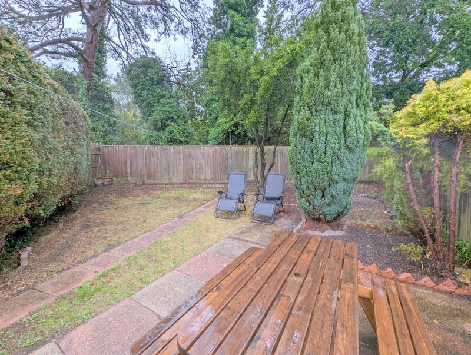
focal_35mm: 13
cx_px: 236
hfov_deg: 106.1
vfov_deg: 90.1
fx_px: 177
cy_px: 178
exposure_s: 1/1134
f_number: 2.2
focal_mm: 1.95
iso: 46
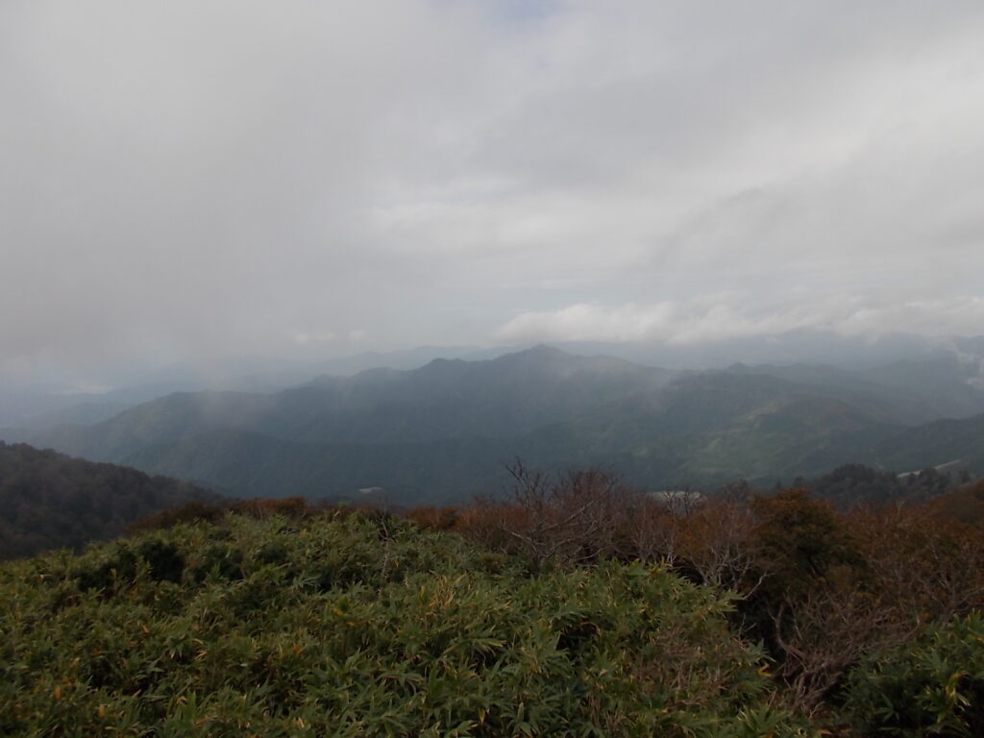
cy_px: 369
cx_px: 492
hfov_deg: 67.3
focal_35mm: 26
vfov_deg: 53.1
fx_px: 739
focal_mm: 4.6
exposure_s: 1/200
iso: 80
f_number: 8
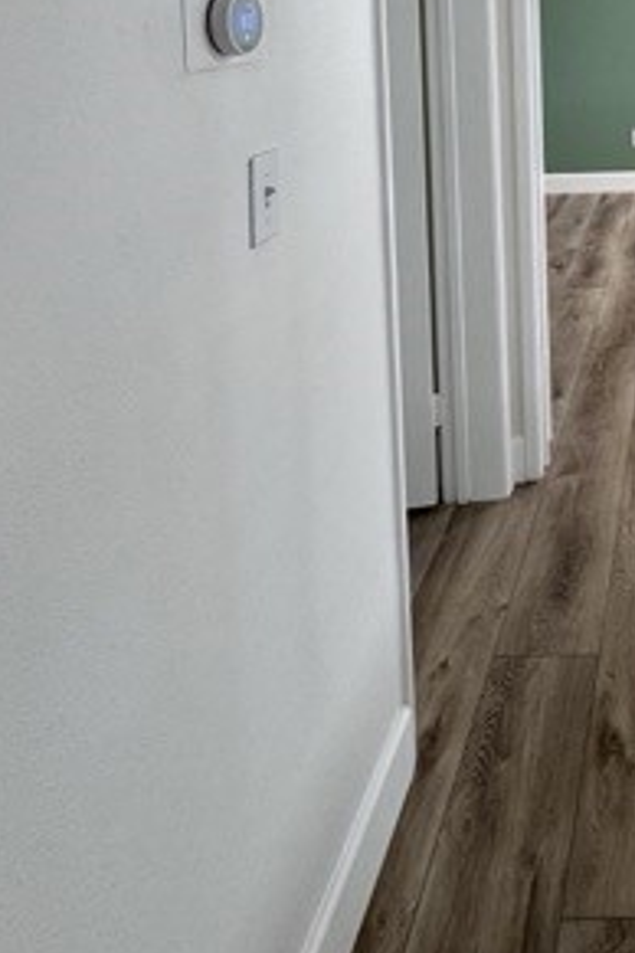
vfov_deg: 49.1
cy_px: 20
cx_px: 691
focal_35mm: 32
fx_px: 847
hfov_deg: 35.4
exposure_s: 1/120
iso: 125
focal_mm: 2.22
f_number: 2.2
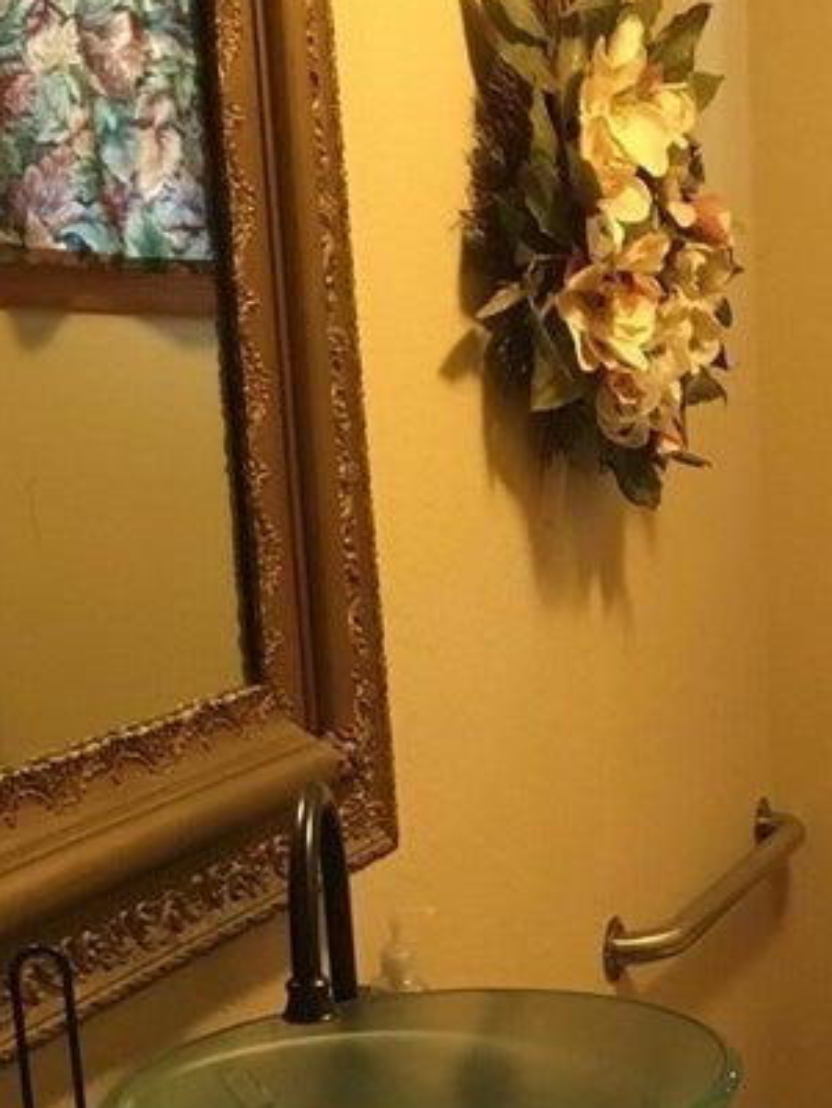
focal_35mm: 74
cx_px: 1014
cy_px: 915
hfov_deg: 18.8
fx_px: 2370
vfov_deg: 25.8
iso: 250
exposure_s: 1/15
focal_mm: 4.15
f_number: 2.2
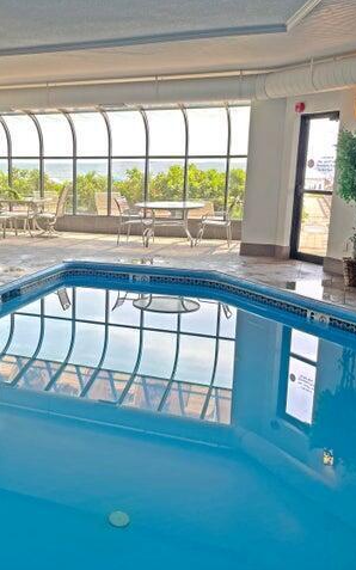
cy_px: 284
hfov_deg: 33.1
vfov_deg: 52.8
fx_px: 575
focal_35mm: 37
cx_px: 56
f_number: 1.6
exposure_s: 1/530
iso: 32
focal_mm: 4.2
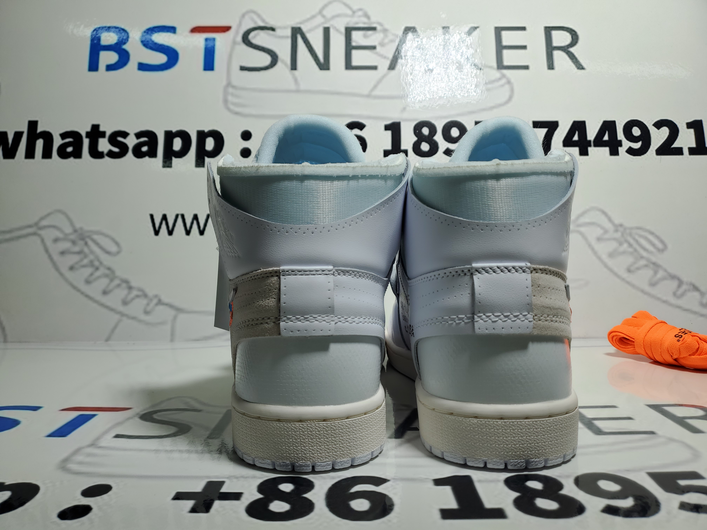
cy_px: 265
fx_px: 531
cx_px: 354
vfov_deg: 53.1
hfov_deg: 67.3
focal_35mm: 26
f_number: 1.5
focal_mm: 4.3
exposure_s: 1/726
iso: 50
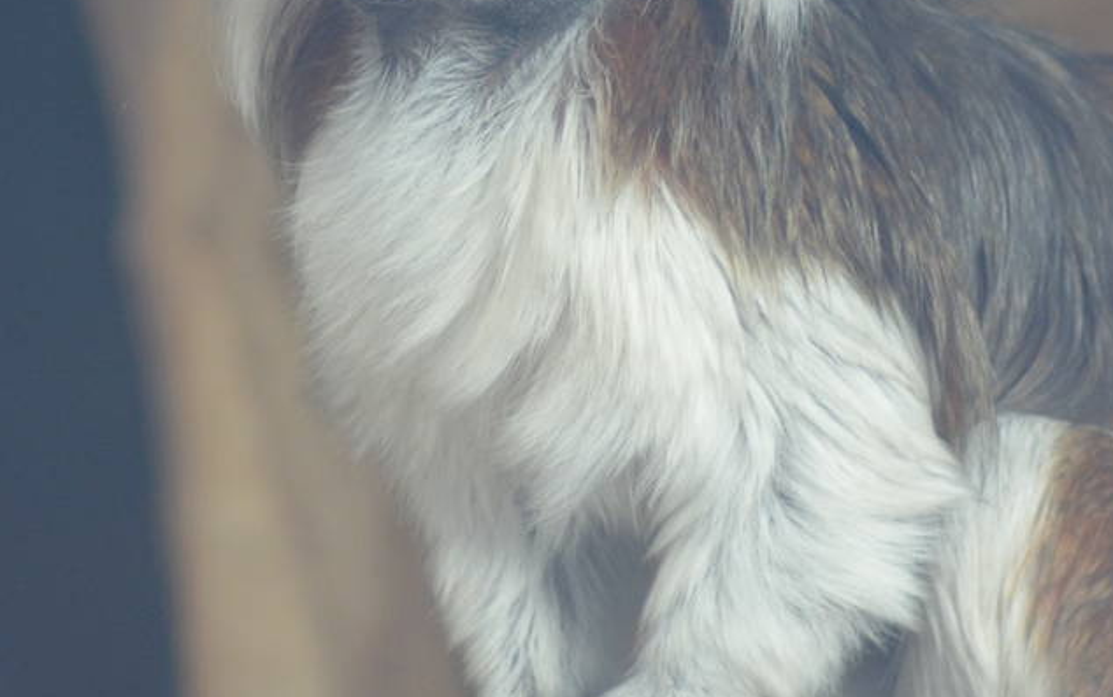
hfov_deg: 5.9
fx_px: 10744
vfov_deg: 3.7
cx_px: 716
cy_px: 202
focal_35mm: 354
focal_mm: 92
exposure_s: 1/250
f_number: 4
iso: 720
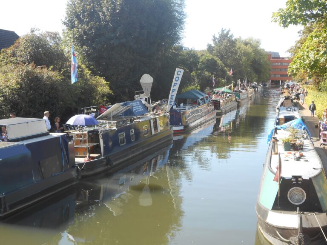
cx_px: 164
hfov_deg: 38.9
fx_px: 463
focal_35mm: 49
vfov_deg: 29.7
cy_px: 122
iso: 80
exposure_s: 1/125
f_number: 4.8
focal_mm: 8.8
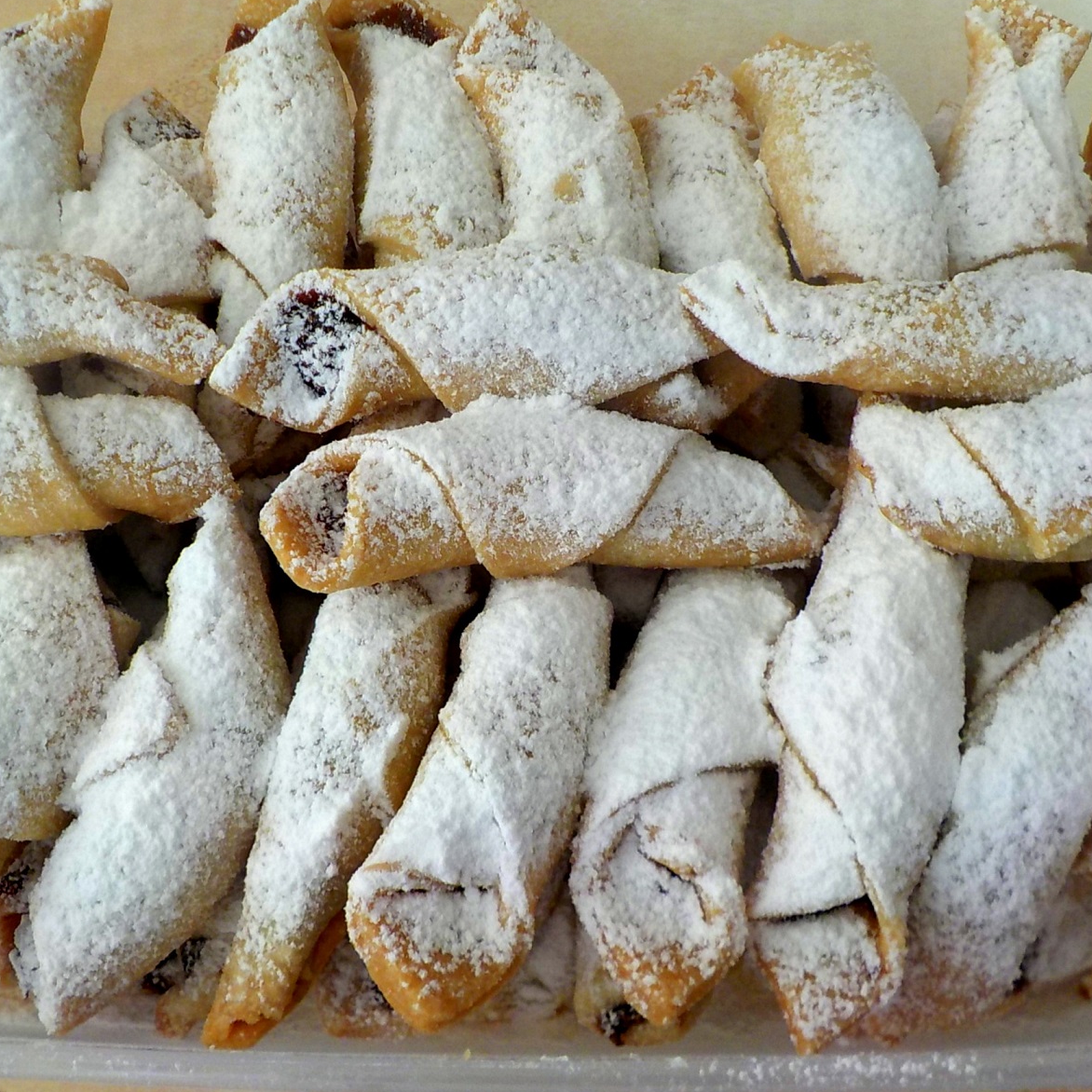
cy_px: 542
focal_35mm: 36
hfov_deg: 46.0
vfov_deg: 46.0
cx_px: 509
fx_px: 1285
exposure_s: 1/160
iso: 125
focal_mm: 4.1
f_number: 3.3
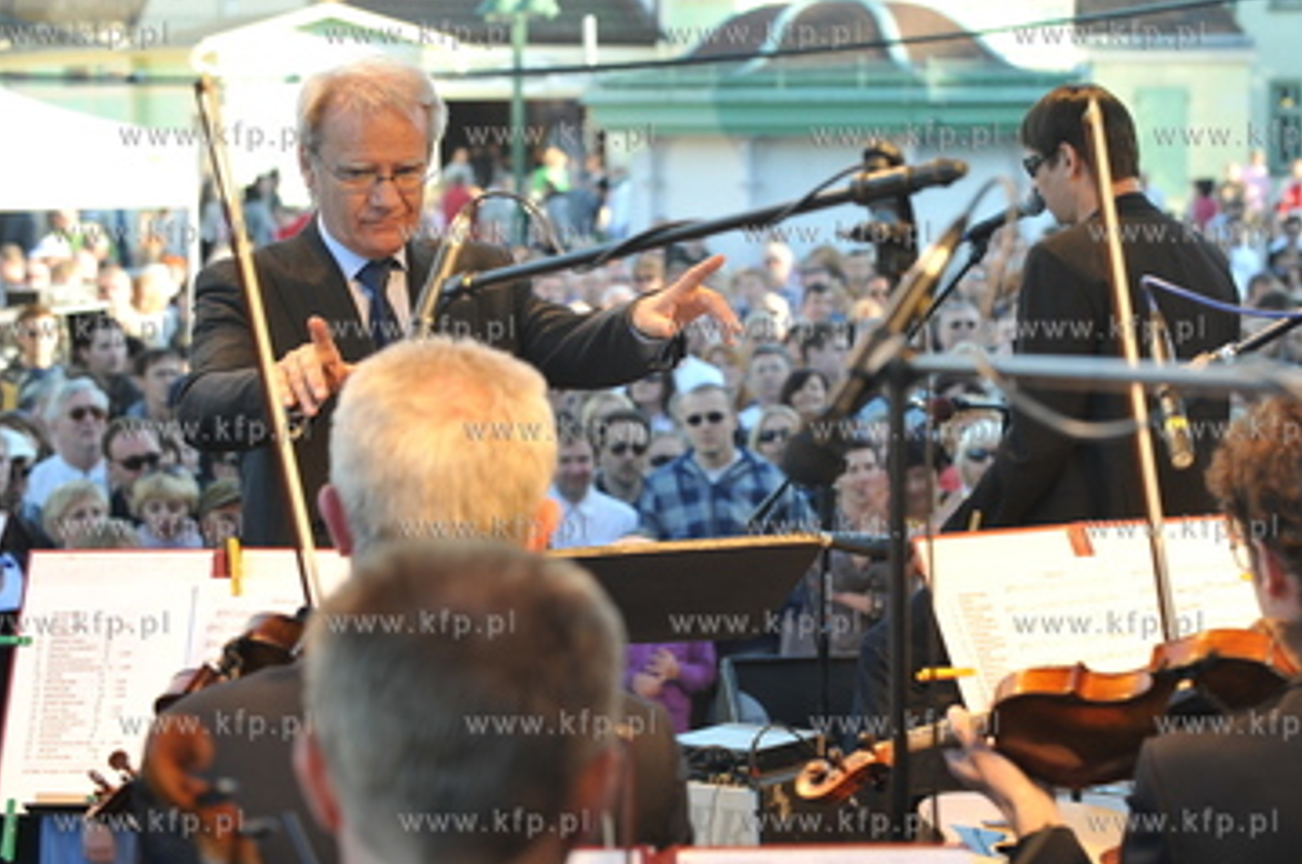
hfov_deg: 20.4
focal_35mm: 100
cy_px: 477
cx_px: 687
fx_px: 3612
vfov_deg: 13.6
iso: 400
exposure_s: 1/200
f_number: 5.6
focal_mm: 90
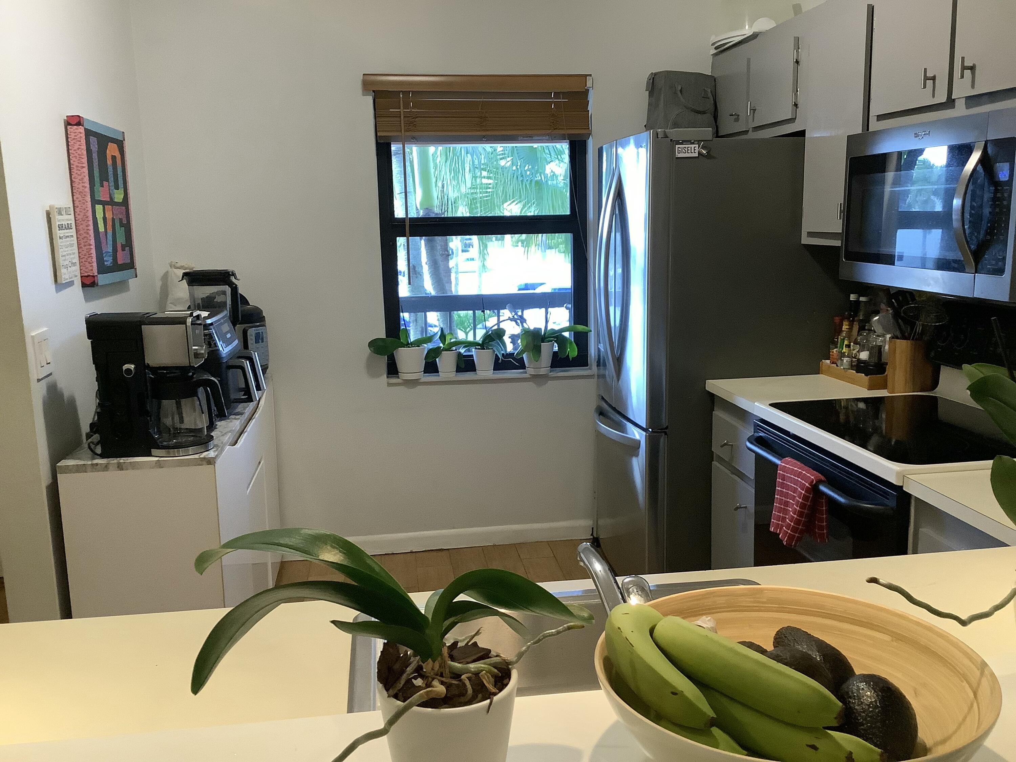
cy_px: 381
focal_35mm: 31
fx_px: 910
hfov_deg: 58.4
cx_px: 508
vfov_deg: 45.4
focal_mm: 3.3
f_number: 2.4
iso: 320
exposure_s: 1/60
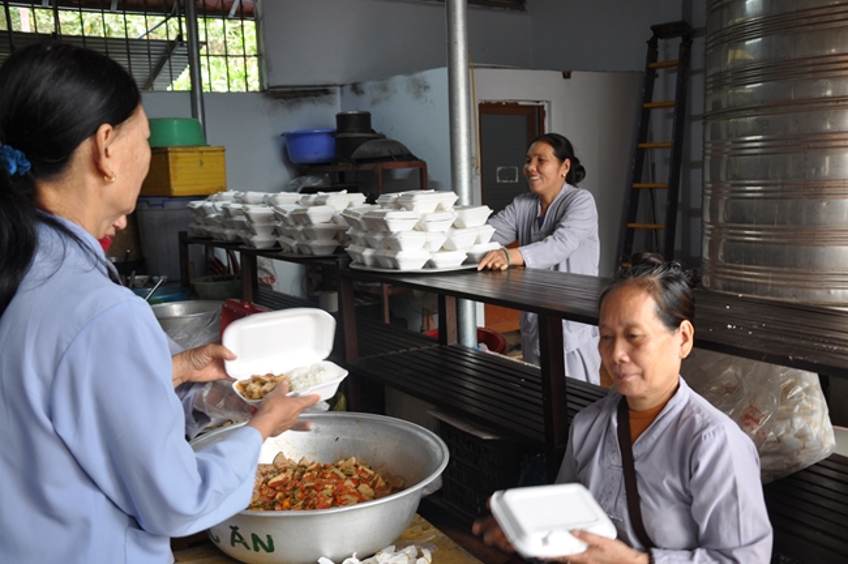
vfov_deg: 39.9
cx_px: 424
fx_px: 777
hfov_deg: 57.3
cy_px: 282
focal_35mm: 33
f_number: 5
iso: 200
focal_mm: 22
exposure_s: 1/25
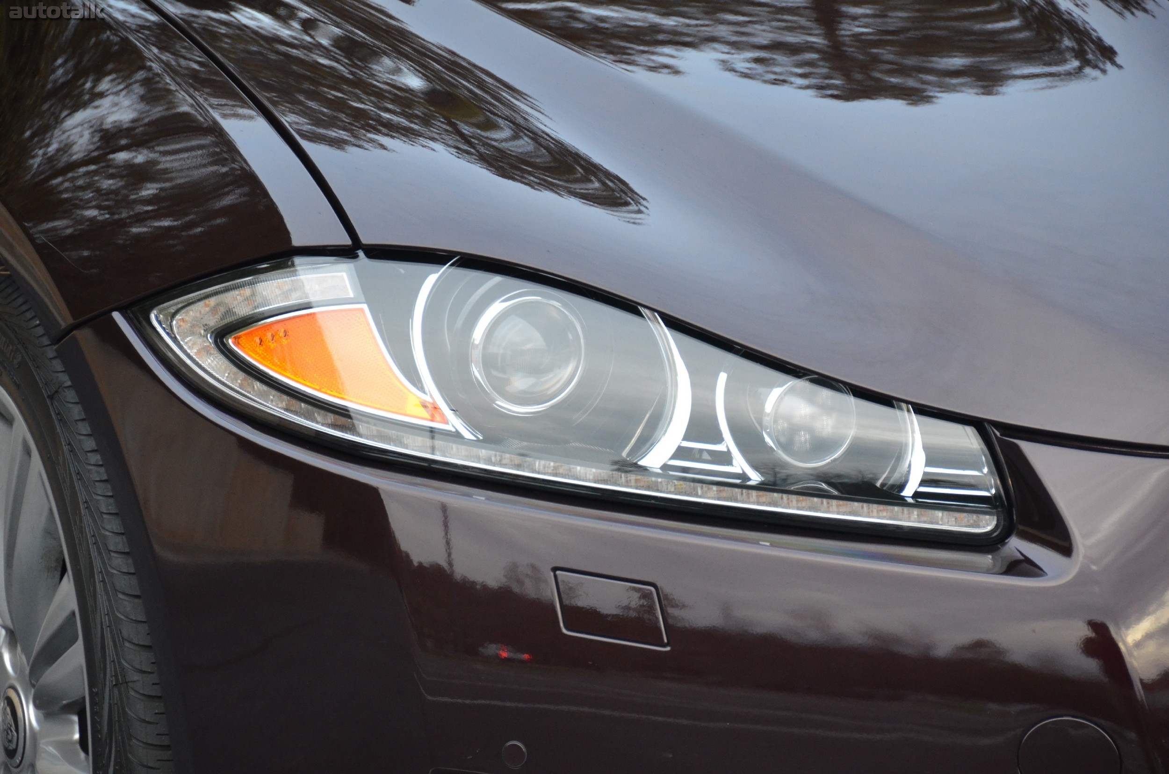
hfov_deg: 8.1
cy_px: 387
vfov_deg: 5.4
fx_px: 8264
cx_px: 584
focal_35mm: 255
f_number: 5.6
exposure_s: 1/100
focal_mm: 170
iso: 1600
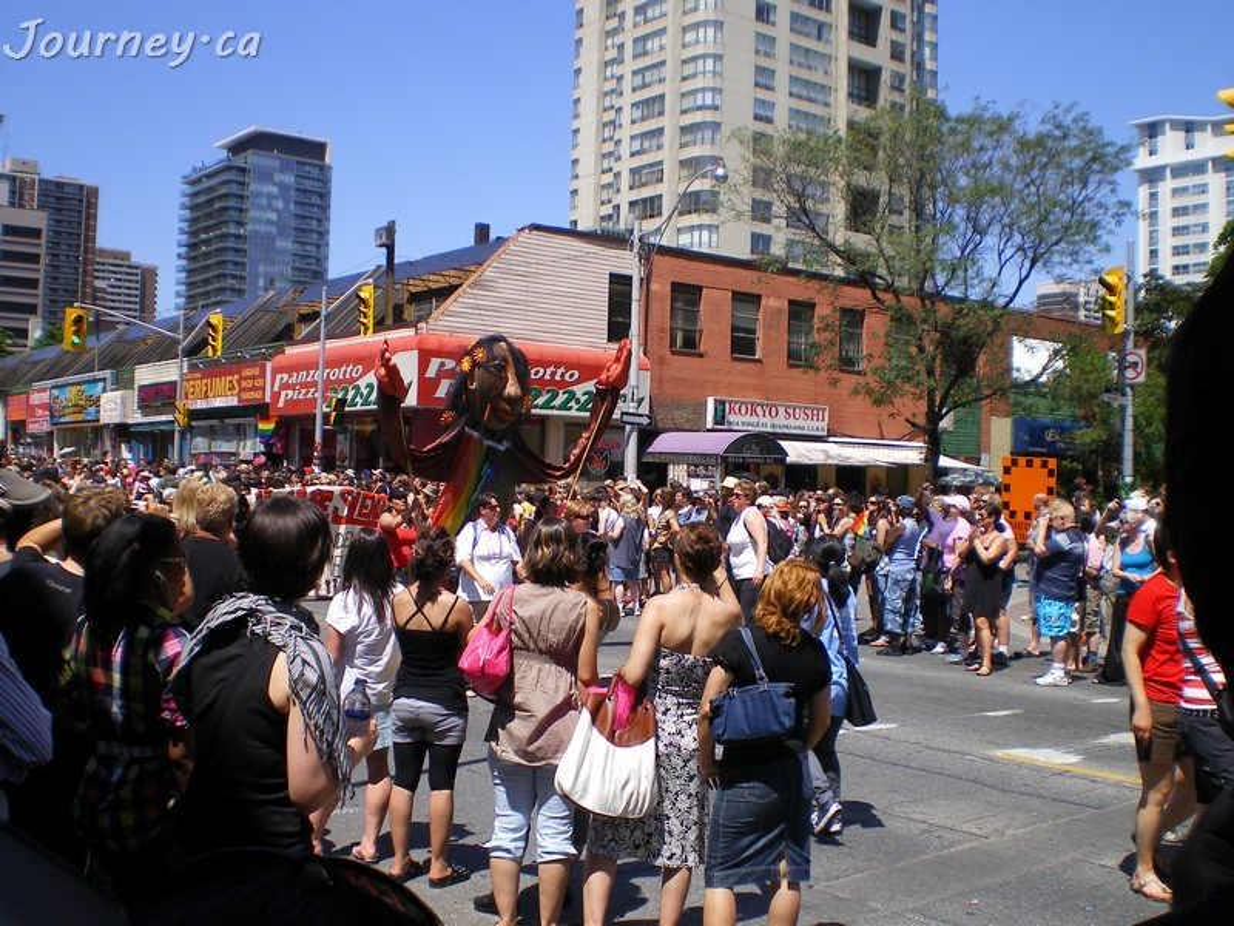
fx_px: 1355
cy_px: 463
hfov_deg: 49.0
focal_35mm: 38
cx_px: 617
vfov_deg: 37.7
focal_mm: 6.3
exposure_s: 1/320
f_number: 4.6
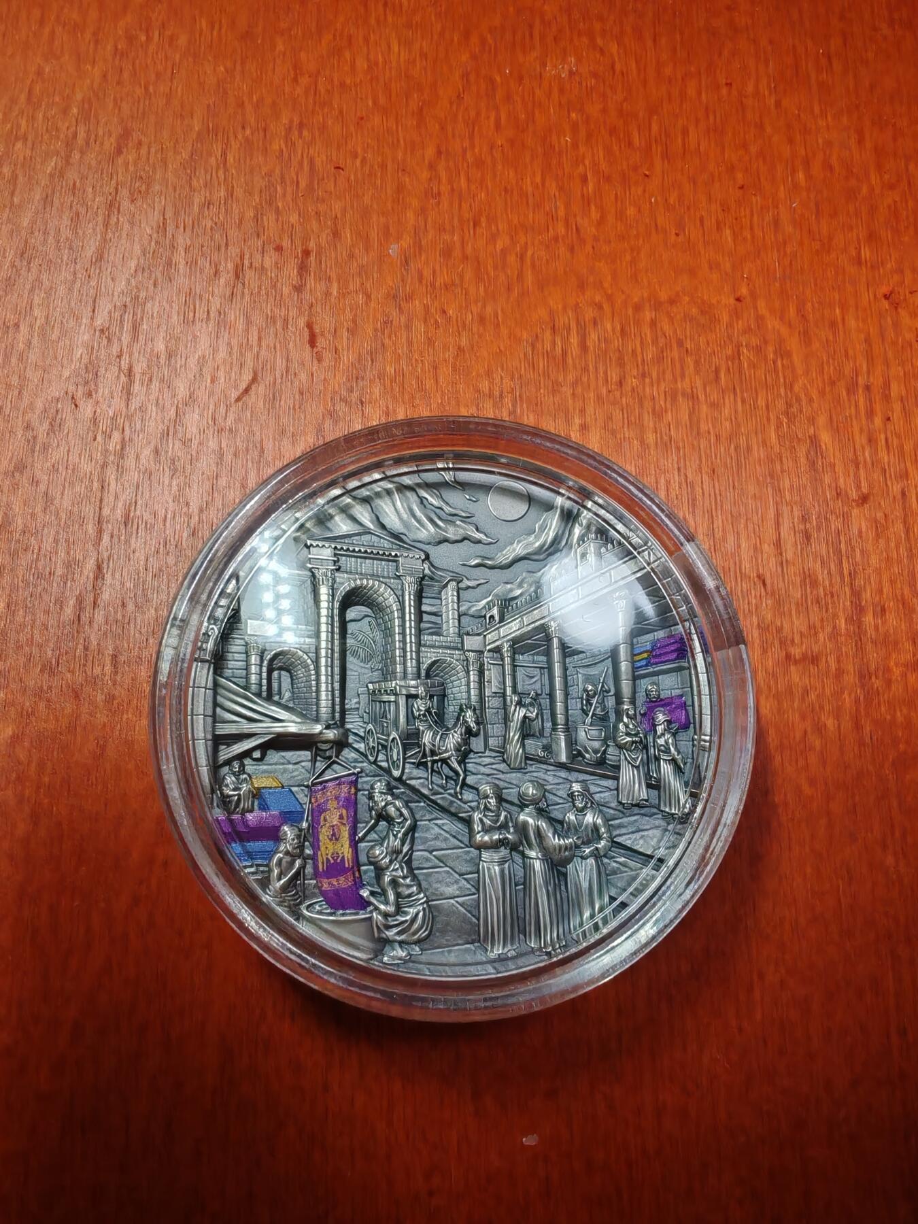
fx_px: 919
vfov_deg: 67.3
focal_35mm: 26
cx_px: 459
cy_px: 612
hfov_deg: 53.1
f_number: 2.2
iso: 100
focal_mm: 1.96
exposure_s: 1/33
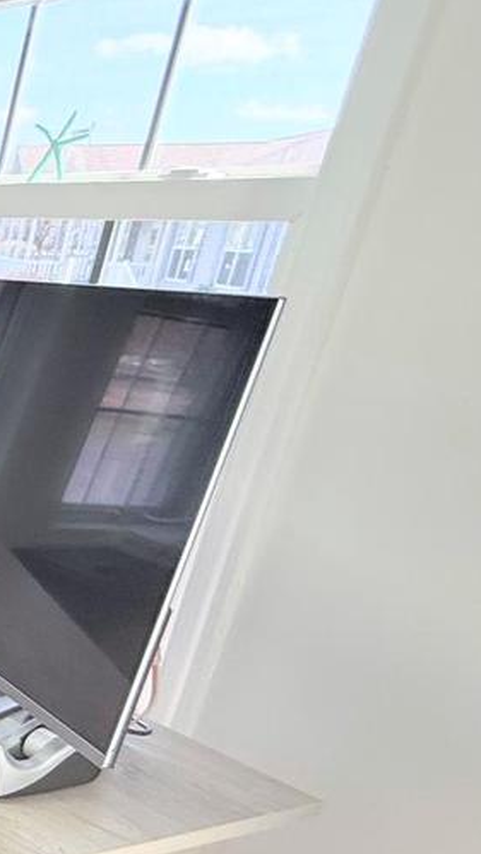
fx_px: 997
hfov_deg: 16.8
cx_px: -568
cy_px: 618
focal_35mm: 44
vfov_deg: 45.1
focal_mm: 2.22
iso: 80
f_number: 2.2
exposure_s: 1/99
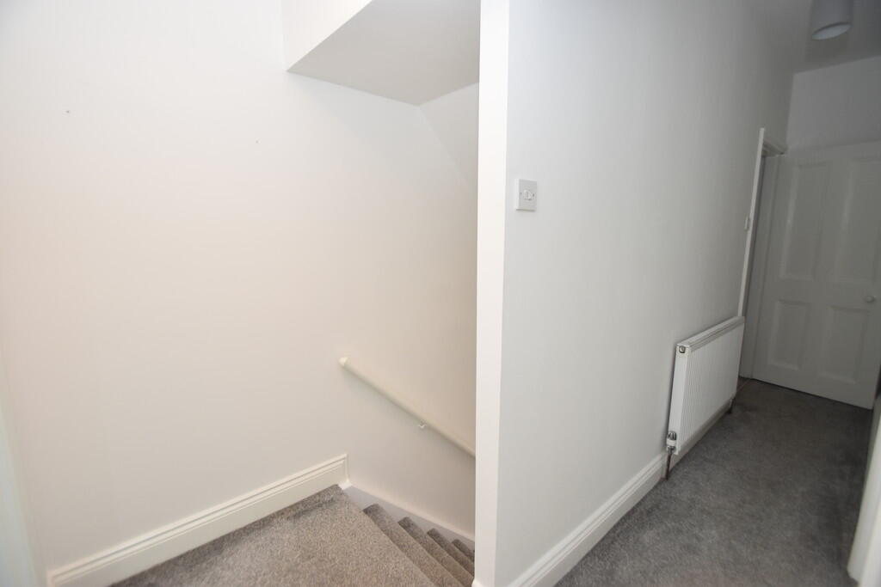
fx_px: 367
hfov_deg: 100.4
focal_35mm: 15
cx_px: 440
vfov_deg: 77.3
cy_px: 294
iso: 800
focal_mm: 10
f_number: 4.5
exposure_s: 1/80
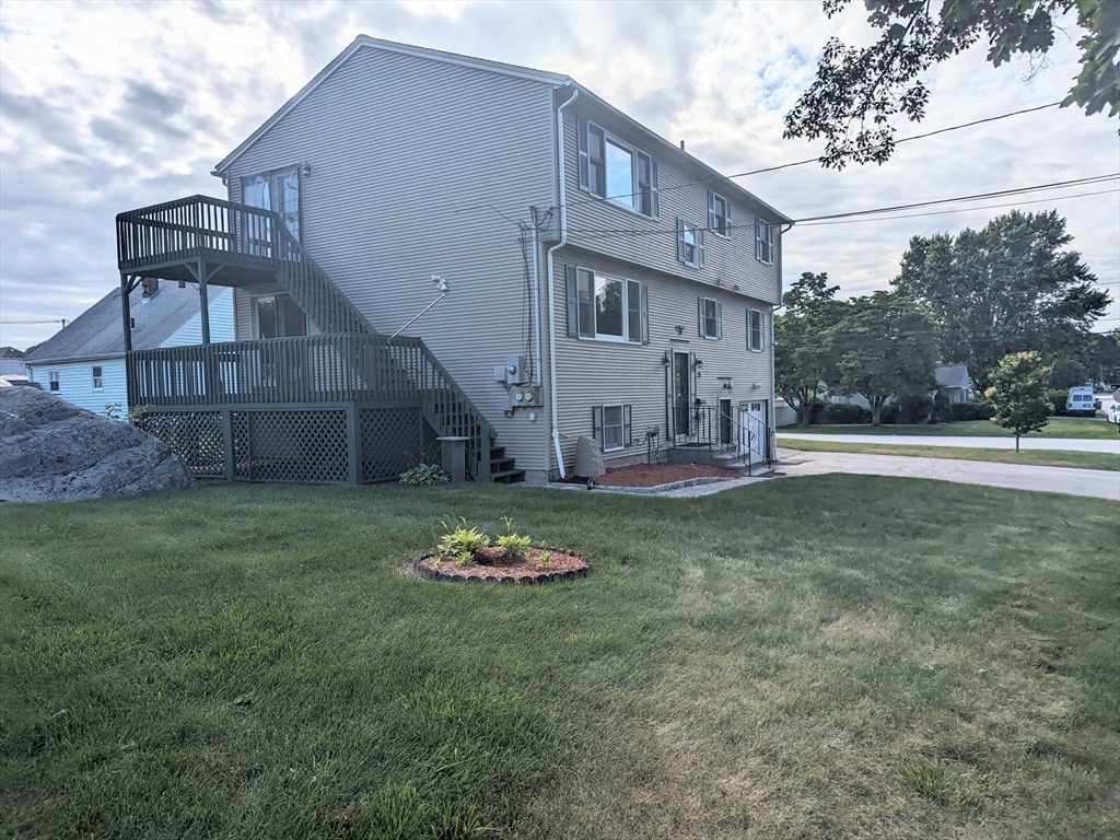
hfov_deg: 71.6
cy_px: 420
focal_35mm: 24
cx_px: 560
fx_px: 777
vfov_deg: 56.8
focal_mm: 6.81
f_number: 1.85
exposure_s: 1/4717
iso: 46
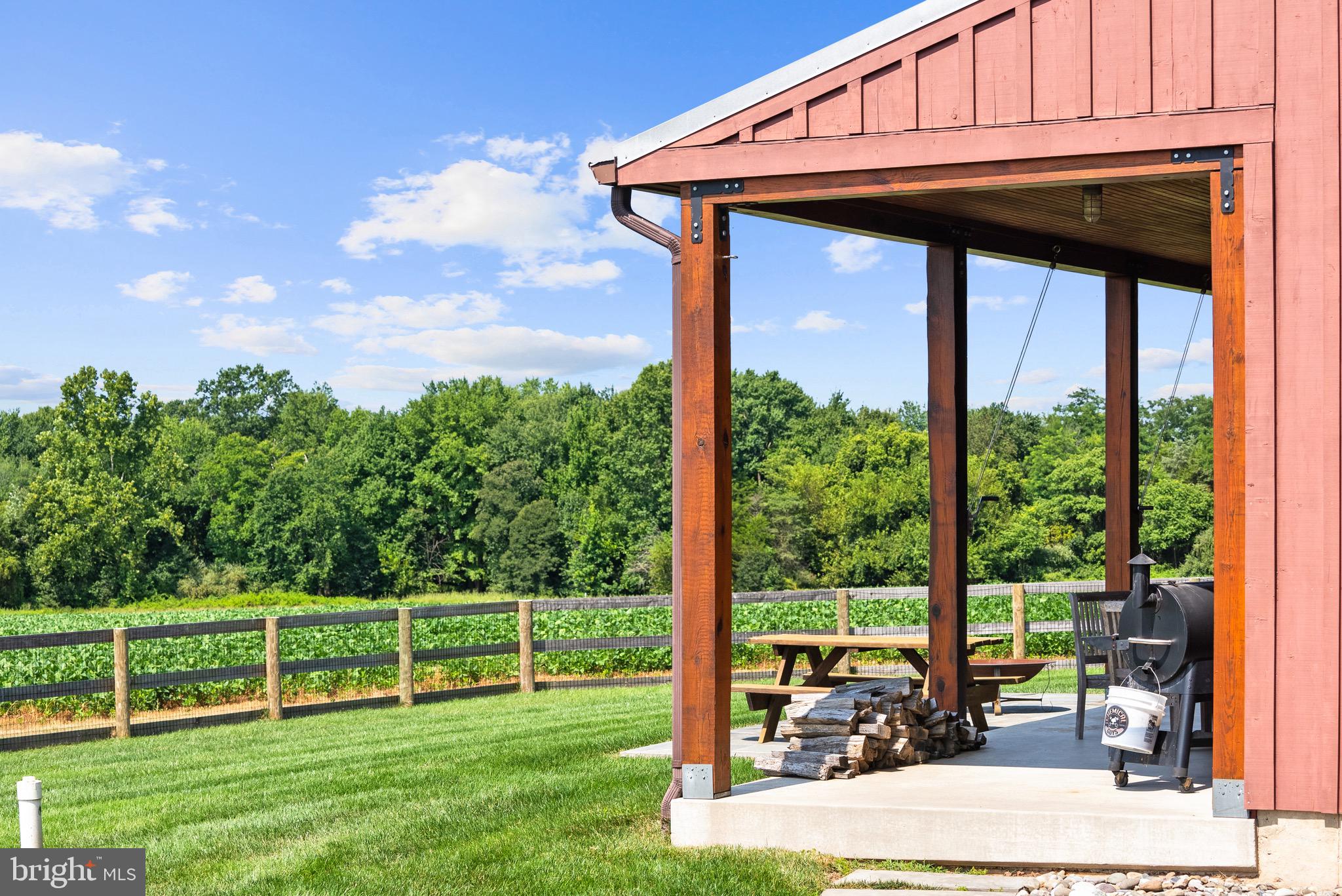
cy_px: 448
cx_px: 671
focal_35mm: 70
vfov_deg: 19.5
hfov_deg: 28.8
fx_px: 2610
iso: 200
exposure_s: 1/400
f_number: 8
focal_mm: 70
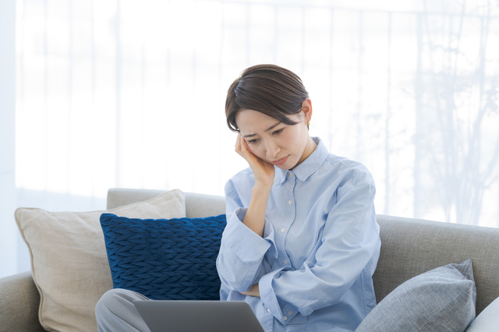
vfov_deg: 10.1
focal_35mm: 135
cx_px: 250
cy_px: 166
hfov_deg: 15.2
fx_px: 1870
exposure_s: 1/160
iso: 250
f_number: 3.2
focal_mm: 135
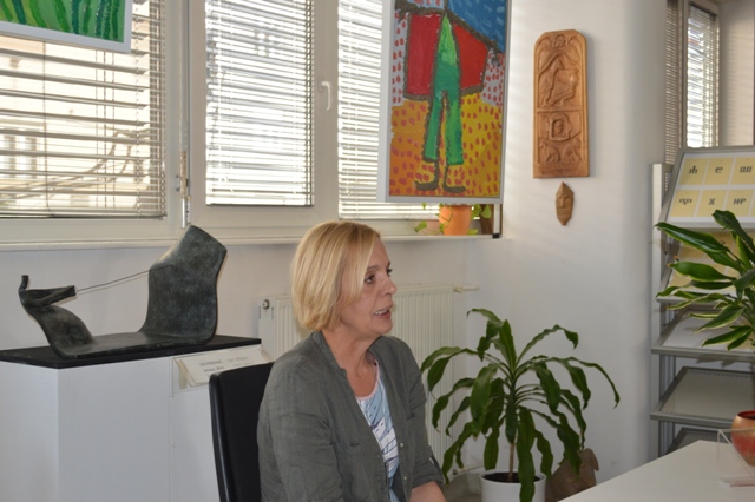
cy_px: 251
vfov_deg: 28.0
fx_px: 1006
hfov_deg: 41.1
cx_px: 378
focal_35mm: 48
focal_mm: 32
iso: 560
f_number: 4.8
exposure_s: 1/60
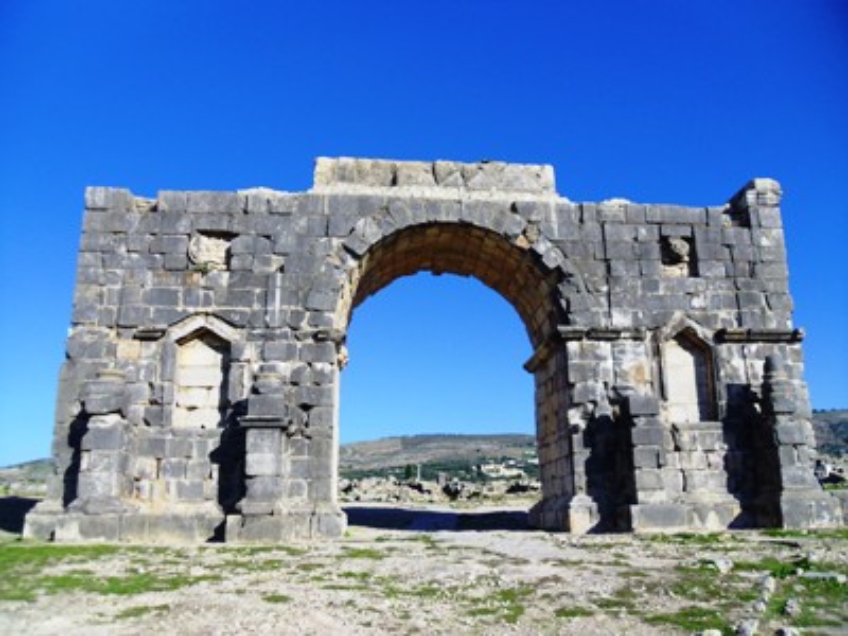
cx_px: 424
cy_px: 318
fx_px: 759
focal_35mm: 31
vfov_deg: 45.4
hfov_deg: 58.4
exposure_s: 1/165
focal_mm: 5.6
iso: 80
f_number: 9.5
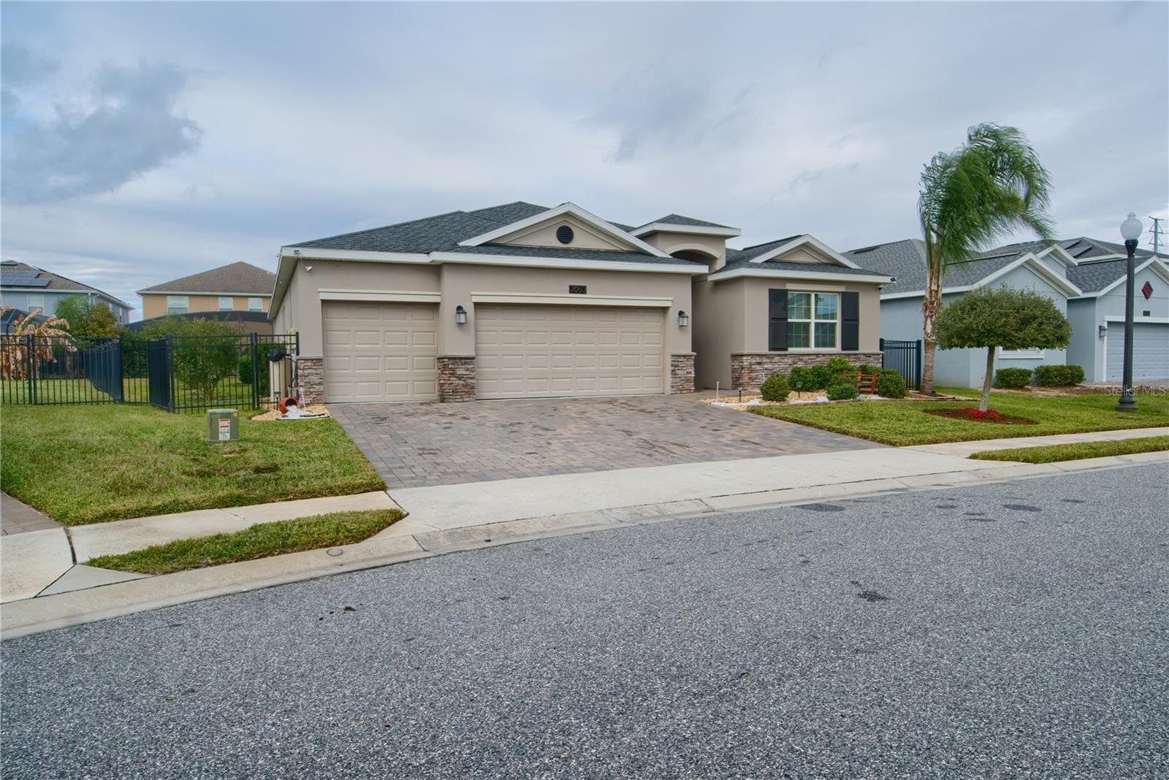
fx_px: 682
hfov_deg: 81.2
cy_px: 390
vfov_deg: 59.5
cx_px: 584
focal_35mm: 21
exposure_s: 1/15
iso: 50
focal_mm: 14
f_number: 8
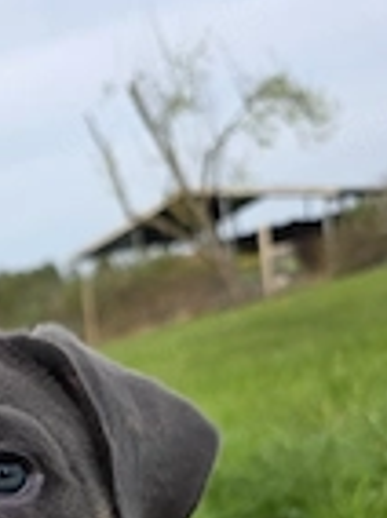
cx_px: -40
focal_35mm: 65
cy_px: 682
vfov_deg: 25.5
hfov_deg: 21.4
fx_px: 972
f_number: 1.7
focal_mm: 6.3
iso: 80
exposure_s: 1/2000
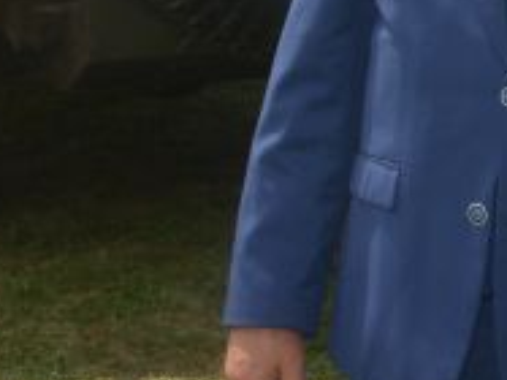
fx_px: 1830
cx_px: 702
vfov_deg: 11.5
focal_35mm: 125
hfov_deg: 14.9
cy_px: -117
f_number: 8
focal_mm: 18
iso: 100
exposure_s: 1/200
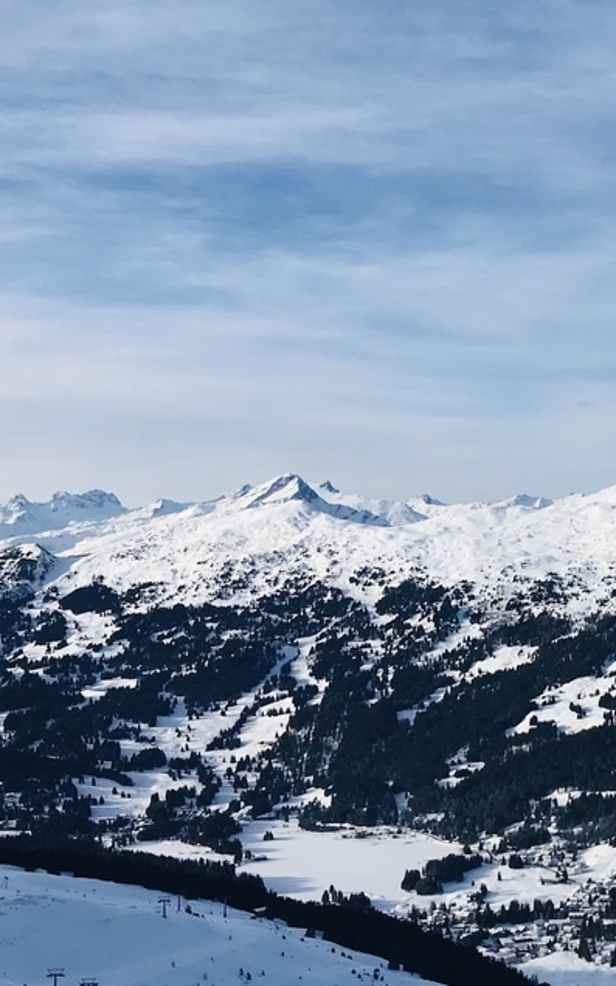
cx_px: 560
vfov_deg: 36.3
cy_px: 485
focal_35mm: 56
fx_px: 1506
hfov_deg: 22.5
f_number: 1.8
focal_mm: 3.99
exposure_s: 1/4167
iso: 20
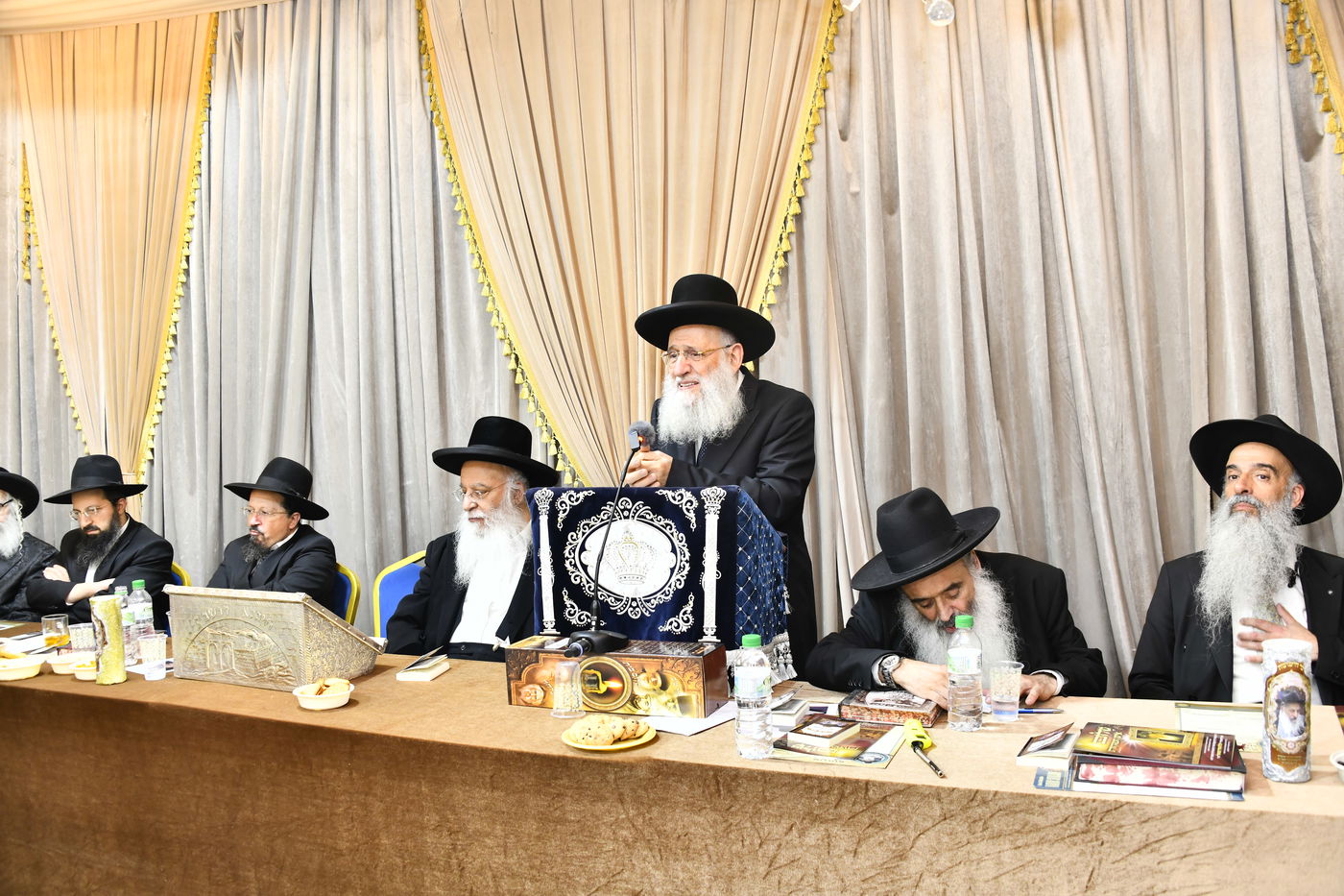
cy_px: 448
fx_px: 1045
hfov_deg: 65.5
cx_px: 672
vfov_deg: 46.4
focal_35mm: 28
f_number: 5.6
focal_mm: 28
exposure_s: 1/80
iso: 800
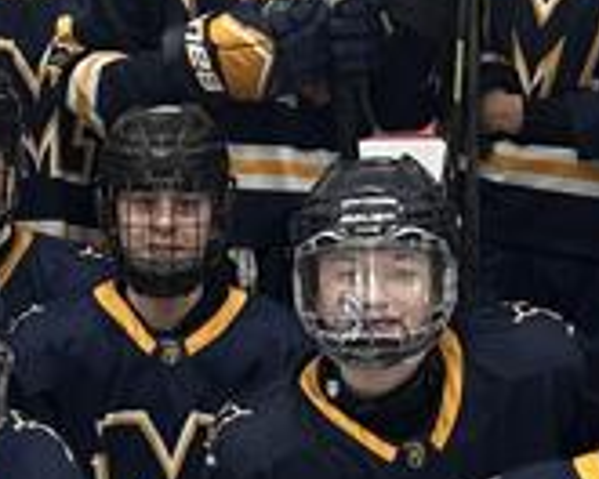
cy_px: 414
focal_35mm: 145
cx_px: 185
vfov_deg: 10.6
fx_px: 2571
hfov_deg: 13.3
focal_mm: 6.86
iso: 125
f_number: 1.78
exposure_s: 1/120
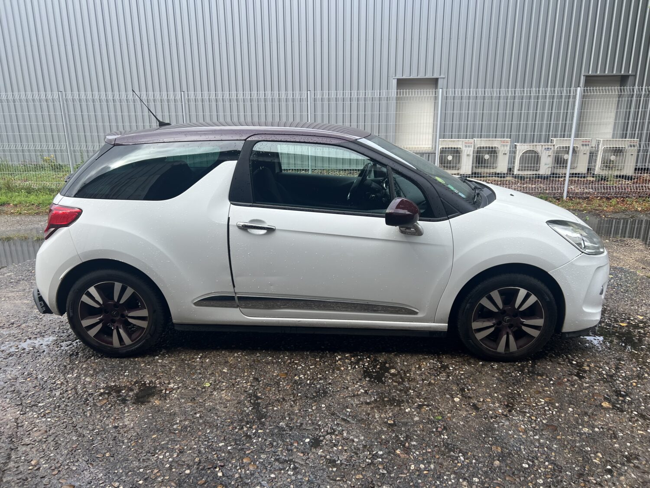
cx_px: 325
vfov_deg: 53.1
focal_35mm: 26
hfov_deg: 67.3
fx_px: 488
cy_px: 244
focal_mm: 5.7
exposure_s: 1/1488
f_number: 1.5
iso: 50
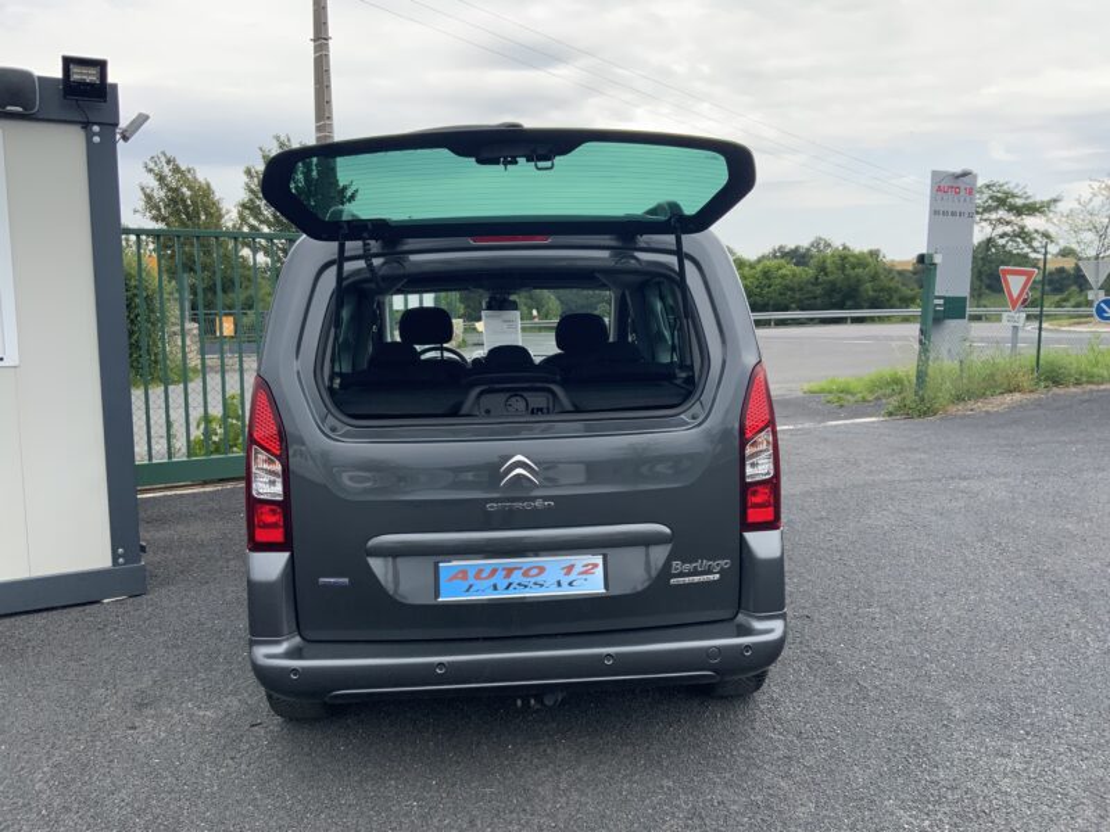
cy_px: 416
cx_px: 555
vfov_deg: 48.2
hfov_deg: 61.7
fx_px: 930
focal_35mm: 29
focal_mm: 3
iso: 16
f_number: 1.8
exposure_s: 1/409
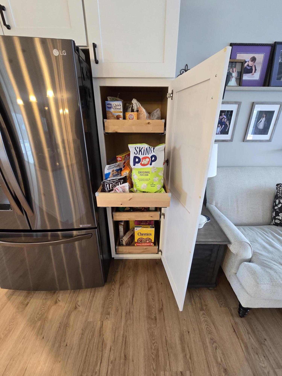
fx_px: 141
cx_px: 141
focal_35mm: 13
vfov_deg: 106.2
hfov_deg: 89.9
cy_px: 188
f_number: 2.2
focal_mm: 2.2
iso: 400
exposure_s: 1/60
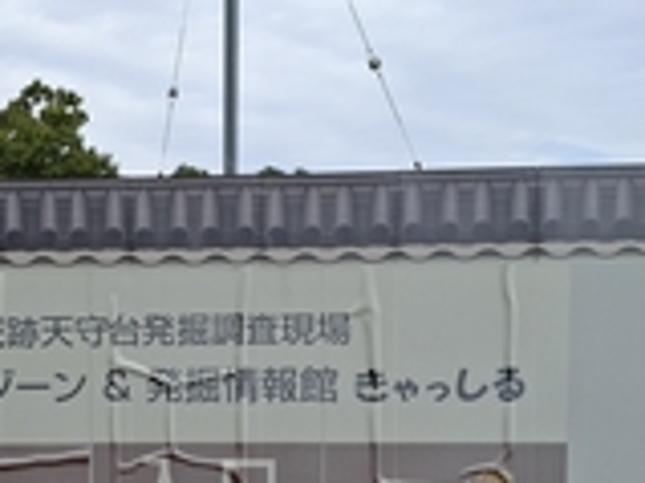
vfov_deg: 24.8
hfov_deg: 31.9
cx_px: 81
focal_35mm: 58
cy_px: 390
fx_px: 1080
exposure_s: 1/1261
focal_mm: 5.54
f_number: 1.8
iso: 50
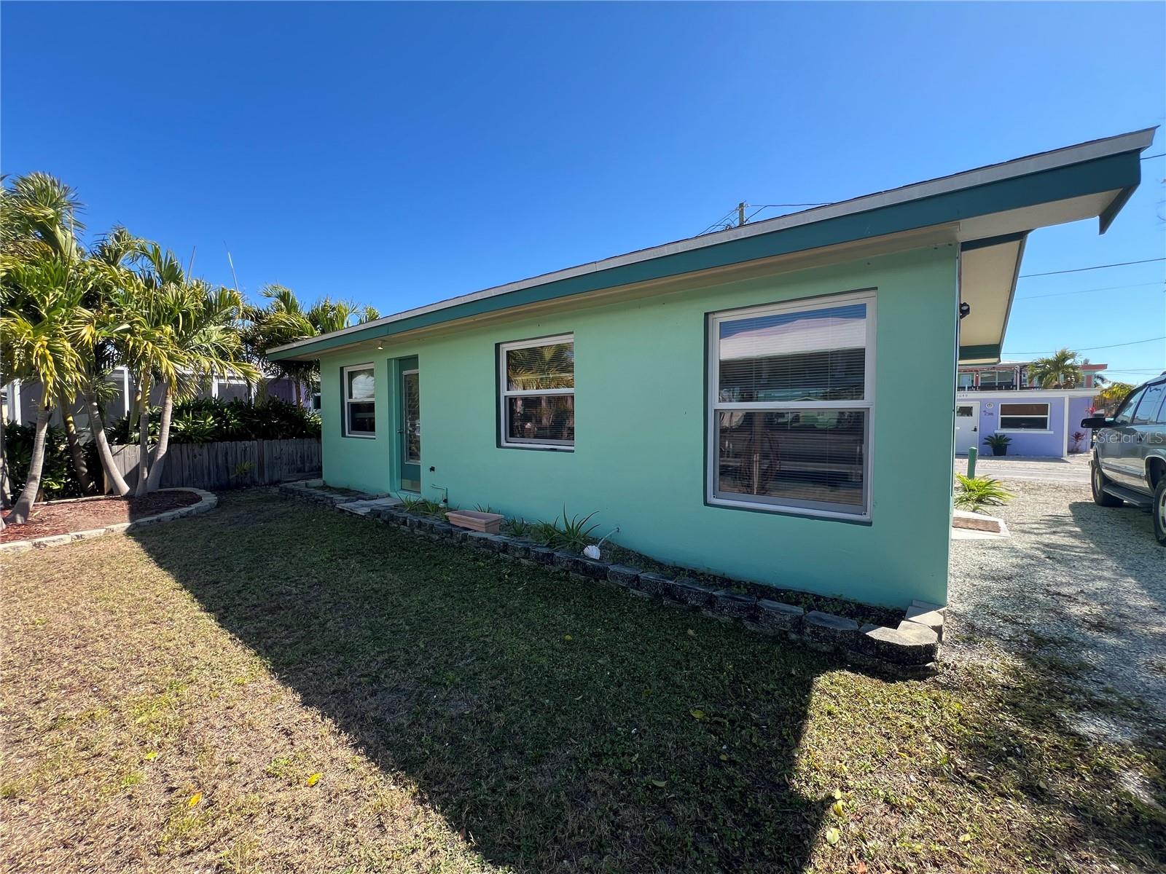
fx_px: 438
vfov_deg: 89.9
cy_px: 437
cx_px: 583
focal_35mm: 13
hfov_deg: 106.2
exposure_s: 1/511
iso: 32
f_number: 1.8
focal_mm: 1.57
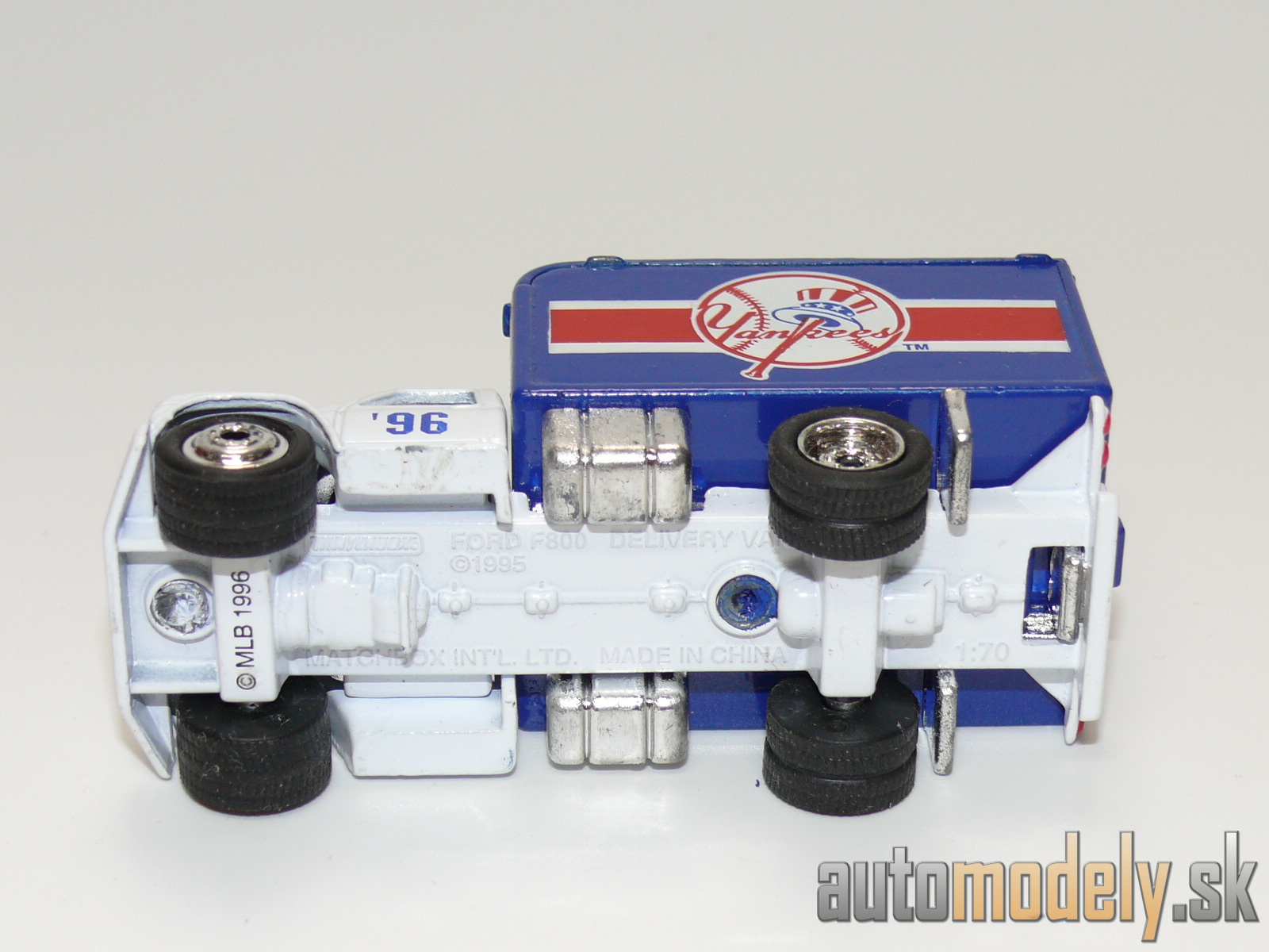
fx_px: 3189
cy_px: 476
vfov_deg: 17.0
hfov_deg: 22.5
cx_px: 634
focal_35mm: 87
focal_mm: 12.3
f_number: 4
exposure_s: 1/30
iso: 100
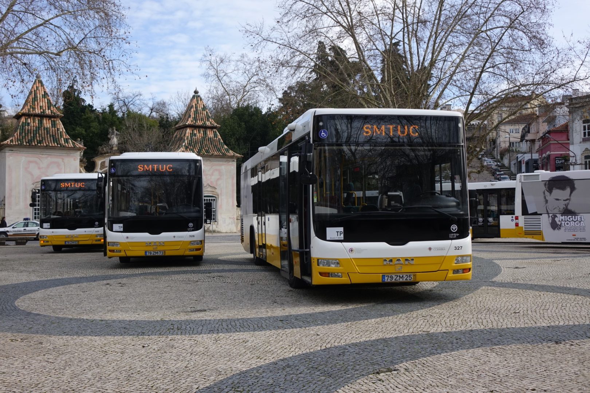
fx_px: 672
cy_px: 196
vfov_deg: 32.6
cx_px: 295
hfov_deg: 47.4
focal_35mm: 41
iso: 100
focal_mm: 15.13
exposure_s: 1/400
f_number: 4
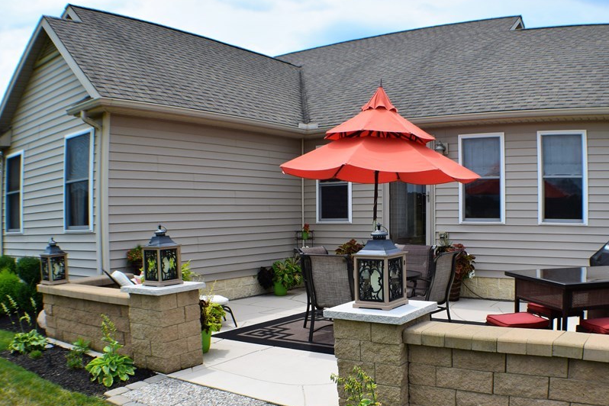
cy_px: 266
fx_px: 829
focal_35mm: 49
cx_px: 376
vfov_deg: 27.4
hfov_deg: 40.1
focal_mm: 24
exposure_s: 1/500
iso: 400
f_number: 11
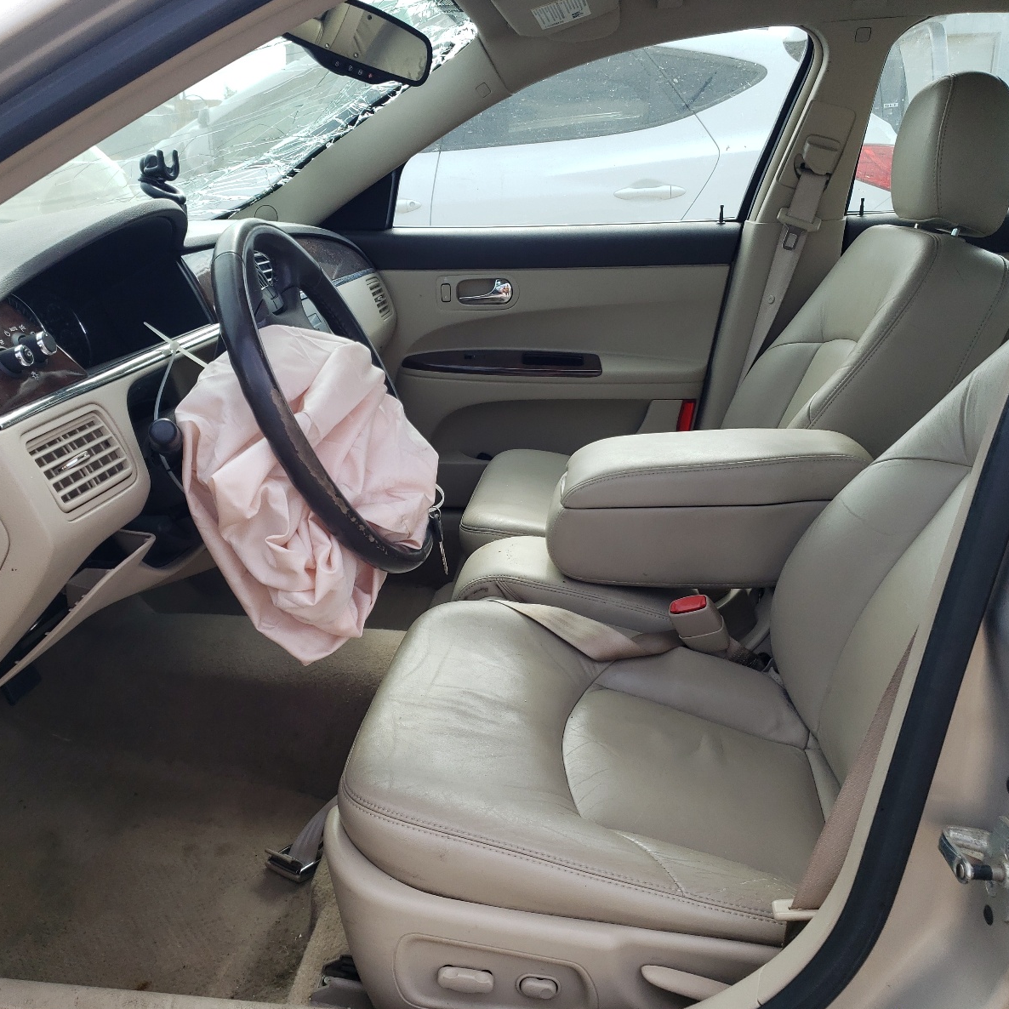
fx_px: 1022
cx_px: 472
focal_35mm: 31
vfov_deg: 52.5
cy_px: 505
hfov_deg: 52.5
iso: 50
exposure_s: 1/909
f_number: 1.5
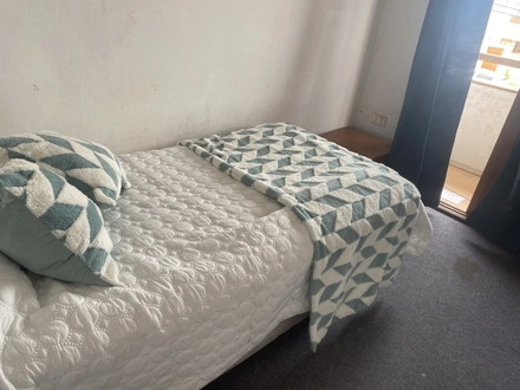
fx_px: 391
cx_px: 260
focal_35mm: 26
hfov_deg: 67.3
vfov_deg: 53.1
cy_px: 195
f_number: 1.8
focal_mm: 4.25
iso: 64
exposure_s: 1/121
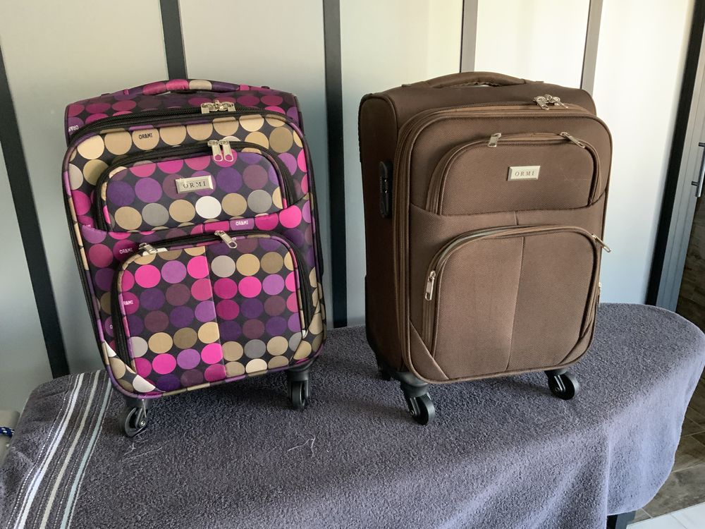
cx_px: 352
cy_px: 264
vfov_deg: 48.2
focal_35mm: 29
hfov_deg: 61.7
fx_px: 591
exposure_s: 1/54
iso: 320
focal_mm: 3
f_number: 1.8
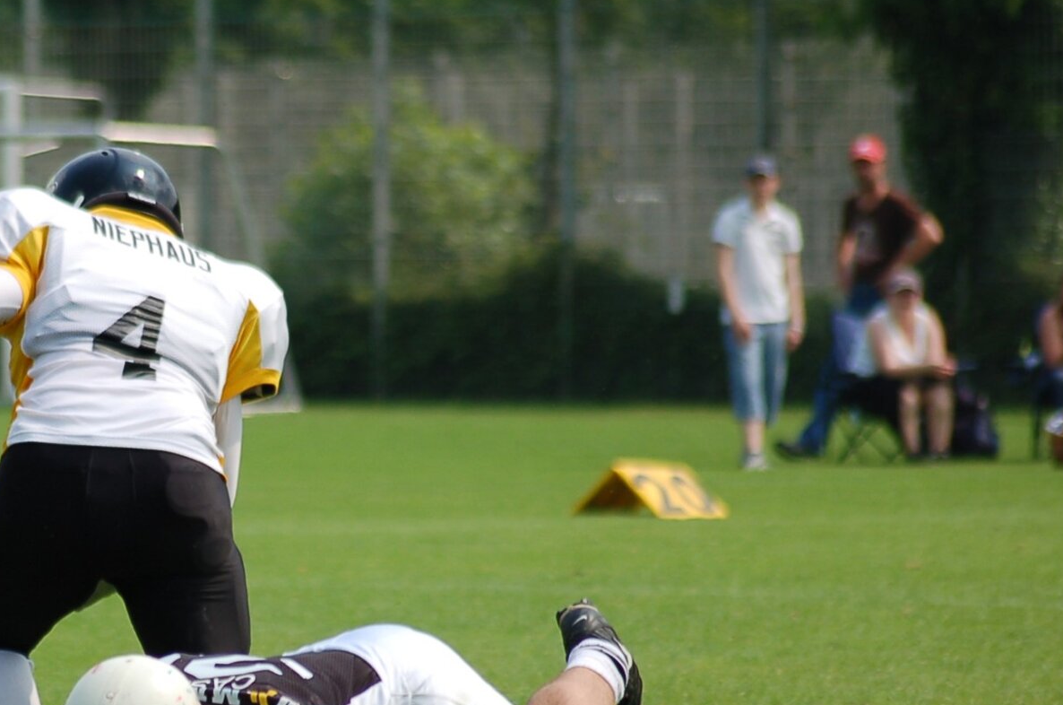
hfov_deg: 4.4
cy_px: 590
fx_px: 13940
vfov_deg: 2.9
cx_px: 175
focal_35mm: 473
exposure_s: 1/1250
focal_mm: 170
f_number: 5
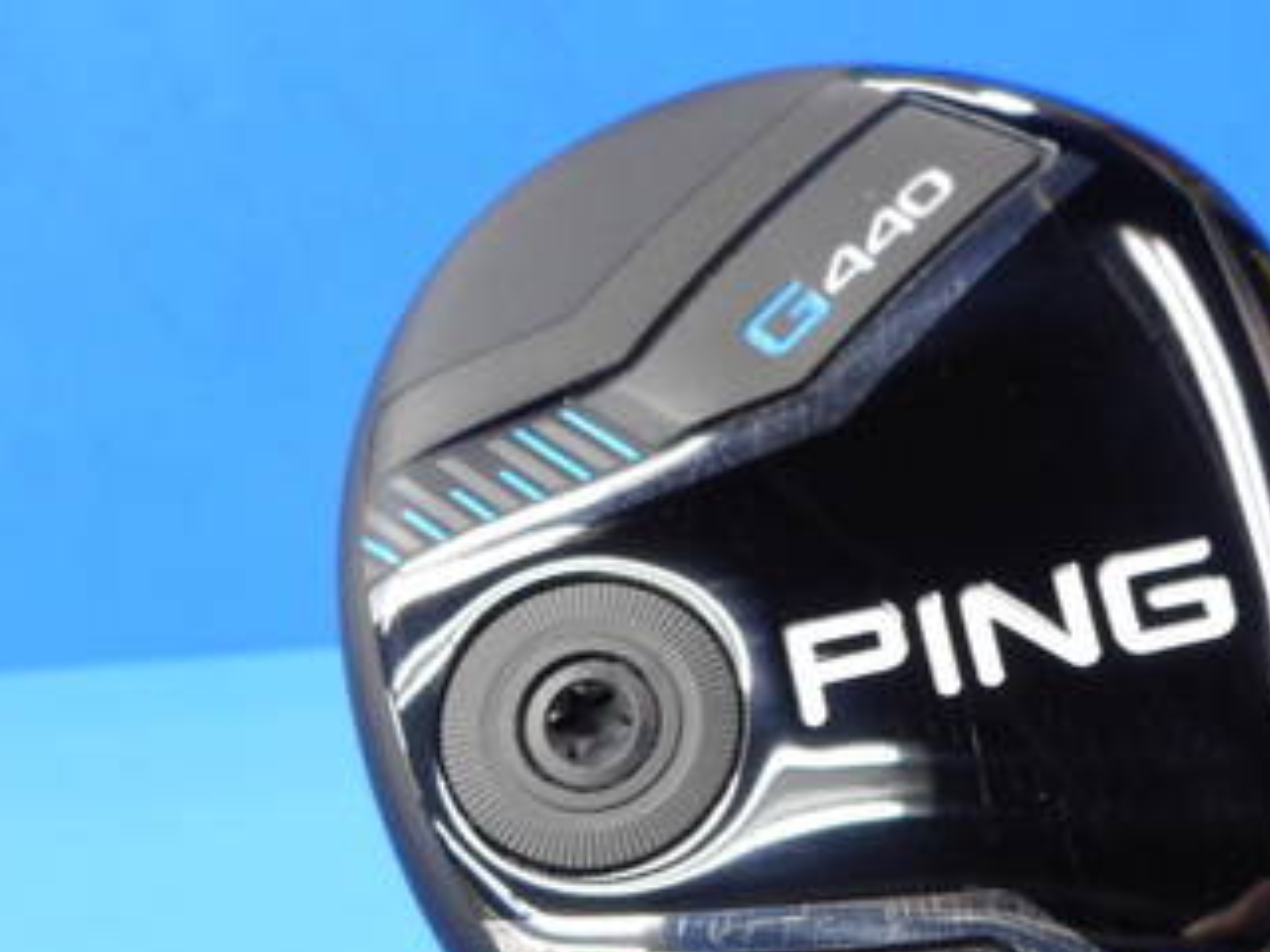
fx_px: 1834
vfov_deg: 28.4
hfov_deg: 37.1
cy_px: 789
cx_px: 976
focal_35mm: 50
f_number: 3.7
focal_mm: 4.5
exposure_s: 1/30
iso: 180
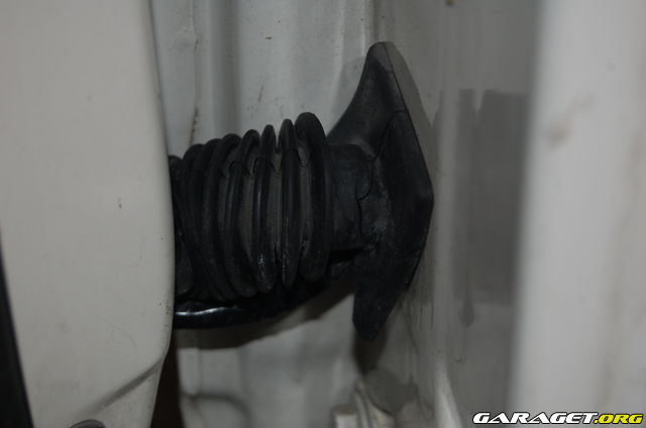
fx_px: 1477
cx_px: 323
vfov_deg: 16.5
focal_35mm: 82
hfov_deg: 24.7
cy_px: 214
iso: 400
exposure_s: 1/60
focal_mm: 55
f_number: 5.6
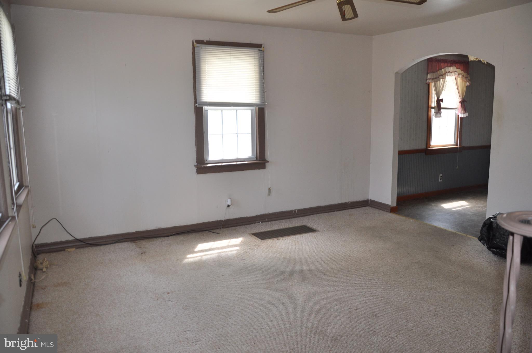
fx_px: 398
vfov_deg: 47.8
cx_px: 266
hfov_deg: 67.4
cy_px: 176
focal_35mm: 27
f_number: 3.5
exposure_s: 1/125
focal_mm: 18
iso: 400
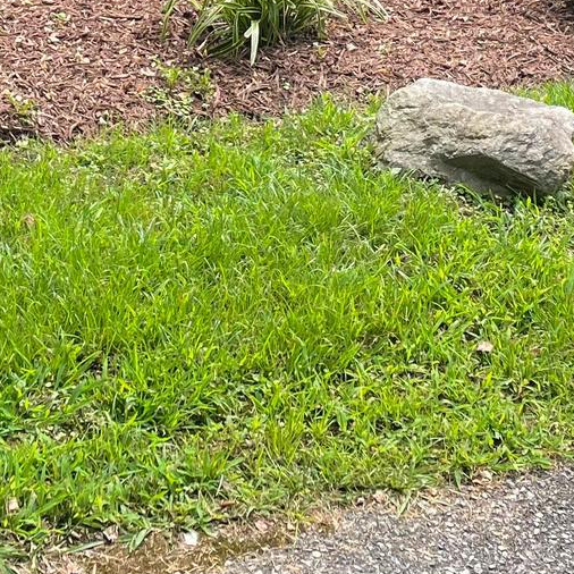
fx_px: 1745
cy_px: -141
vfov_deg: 17.7
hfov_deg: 18.6
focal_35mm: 93
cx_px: 192
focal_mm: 4.2
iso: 32
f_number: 1.6
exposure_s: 1/997
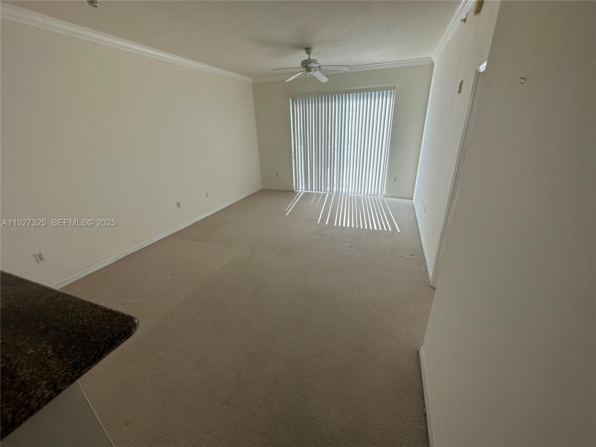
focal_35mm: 14
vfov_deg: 85.7
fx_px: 241
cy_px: 224
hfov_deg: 102.1
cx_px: 298
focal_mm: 2.22
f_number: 2.2
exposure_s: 1/404
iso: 40
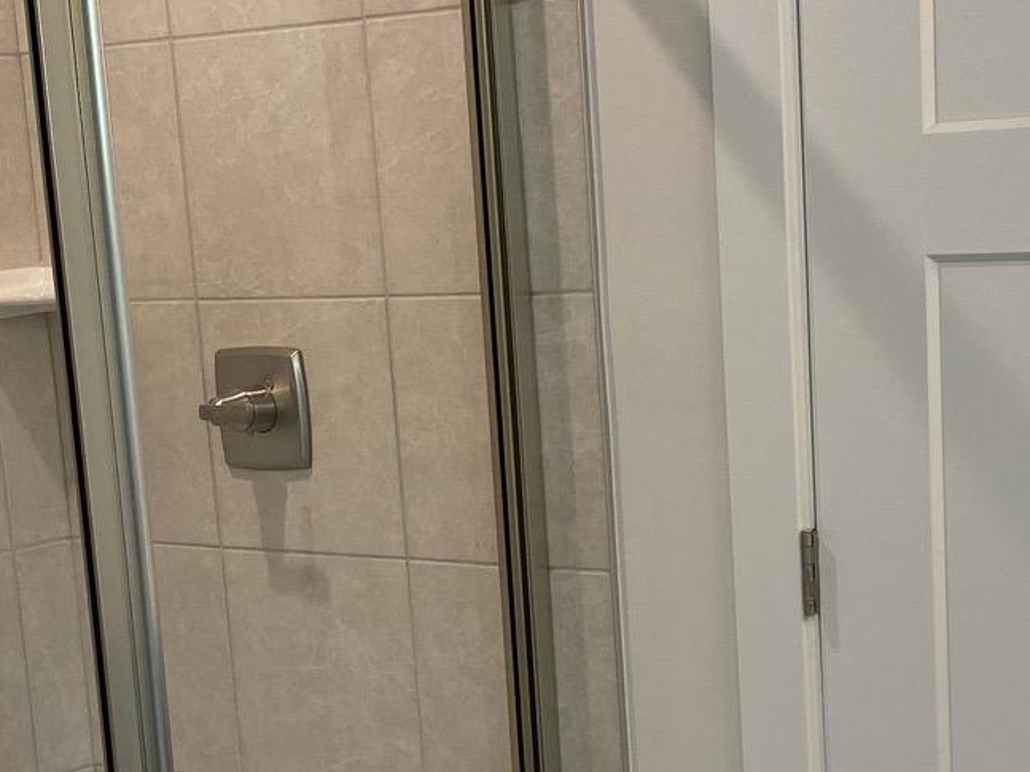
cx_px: 602
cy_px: 634
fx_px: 2410
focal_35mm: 81
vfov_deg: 18.0
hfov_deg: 24.1
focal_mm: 4.25
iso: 100
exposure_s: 1/120
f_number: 1.8
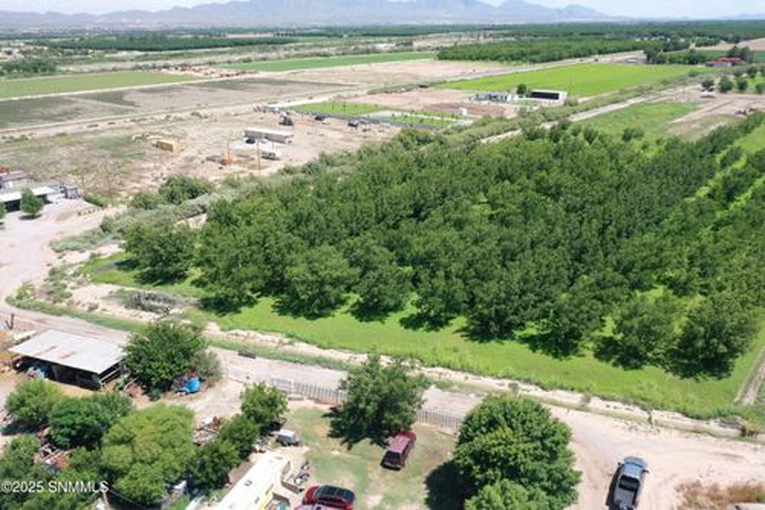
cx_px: 382
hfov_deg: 65.5
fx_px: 595
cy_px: 255
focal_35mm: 28
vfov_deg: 46.4
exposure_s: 1/1250
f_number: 7.1
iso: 800
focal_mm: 10.26
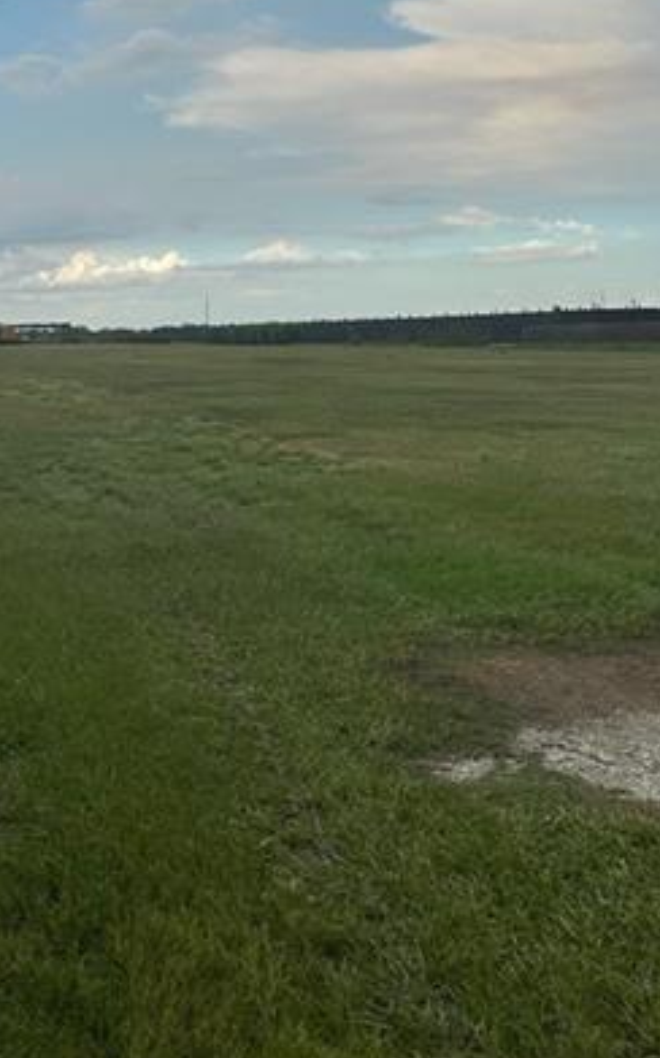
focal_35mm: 50
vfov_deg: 39.6
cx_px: 62
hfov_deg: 25.0
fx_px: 1441
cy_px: 311
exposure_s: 1/3597
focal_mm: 6.86
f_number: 1.78
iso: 80
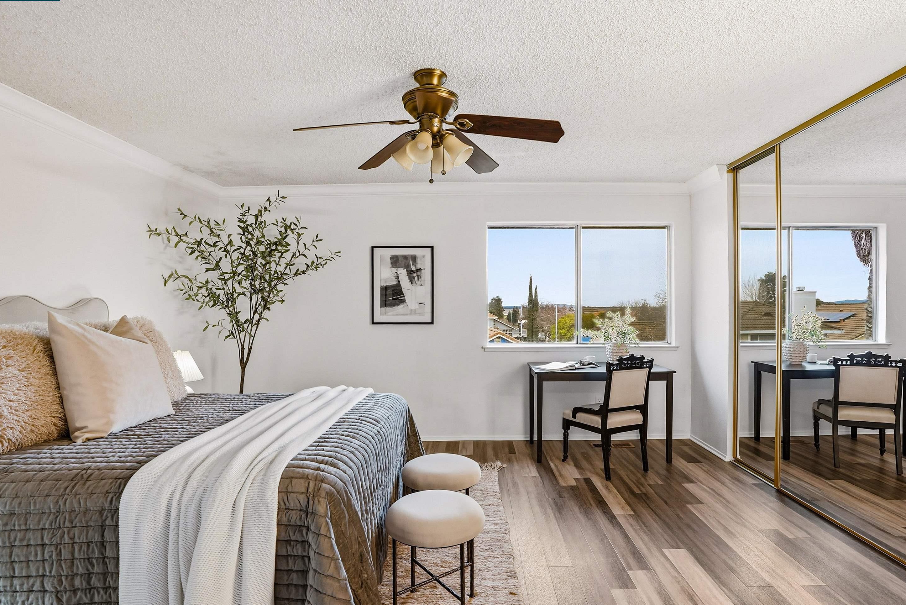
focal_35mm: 17
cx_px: 479
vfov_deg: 70.5
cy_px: 307
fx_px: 428
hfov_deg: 93.2
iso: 250
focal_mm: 16
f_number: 8
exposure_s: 1/80
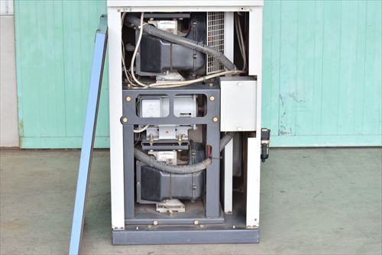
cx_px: 191
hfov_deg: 24.6
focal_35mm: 82
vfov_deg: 16.6
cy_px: 128
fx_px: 876
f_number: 6.3
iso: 1250
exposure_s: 1/320
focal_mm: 55
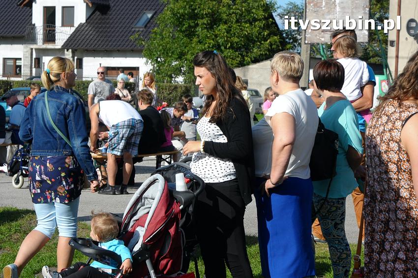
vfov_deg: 13.0
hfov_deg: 19.5
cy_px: 139
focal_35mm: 105
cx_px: 209
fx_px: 1218
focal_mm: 70
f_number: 10
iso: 800
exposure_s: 1/1600
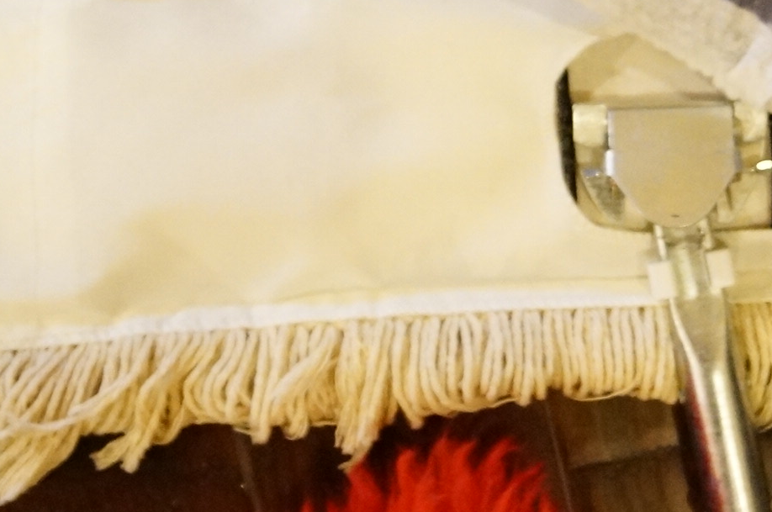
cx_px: 655
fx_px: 1884
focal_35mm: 88
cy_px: 29
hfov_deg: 22.7
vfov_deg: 15.3
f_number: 4
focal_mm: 22
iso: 3200
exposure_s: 1/30
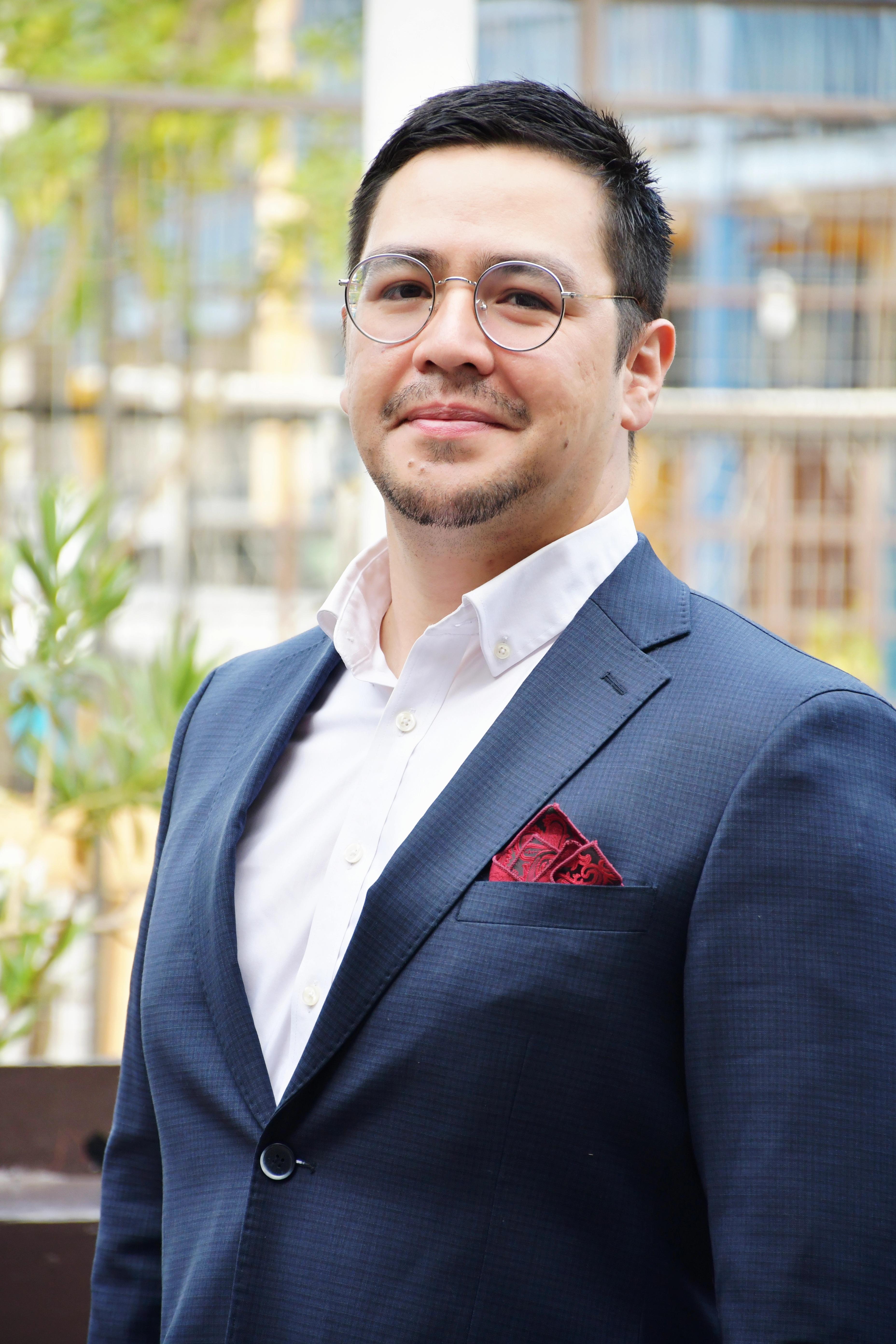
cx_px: 448
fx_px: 7839
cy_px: 672
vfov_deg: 9.8
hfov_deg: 6.5
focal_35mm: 210
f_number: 5.6
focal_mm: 140
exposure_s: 1/400
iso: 800
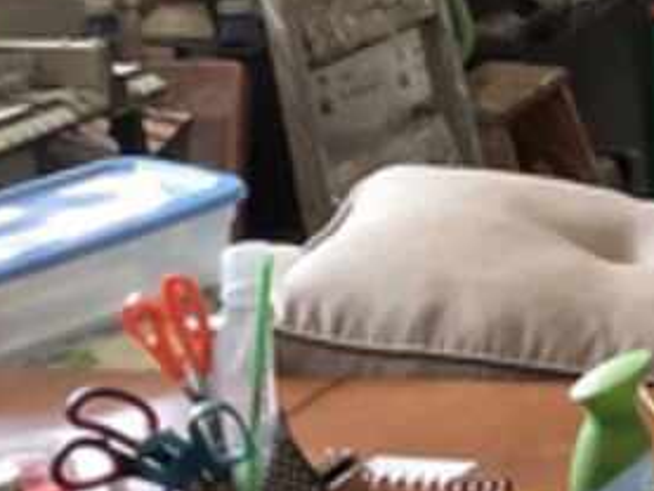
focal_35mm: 143
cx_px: 1445
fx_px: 2703
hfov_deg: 11.8
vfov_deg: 10.3
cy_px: 47
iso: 400
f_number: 2.4
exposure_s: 1/30
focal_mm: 3.3
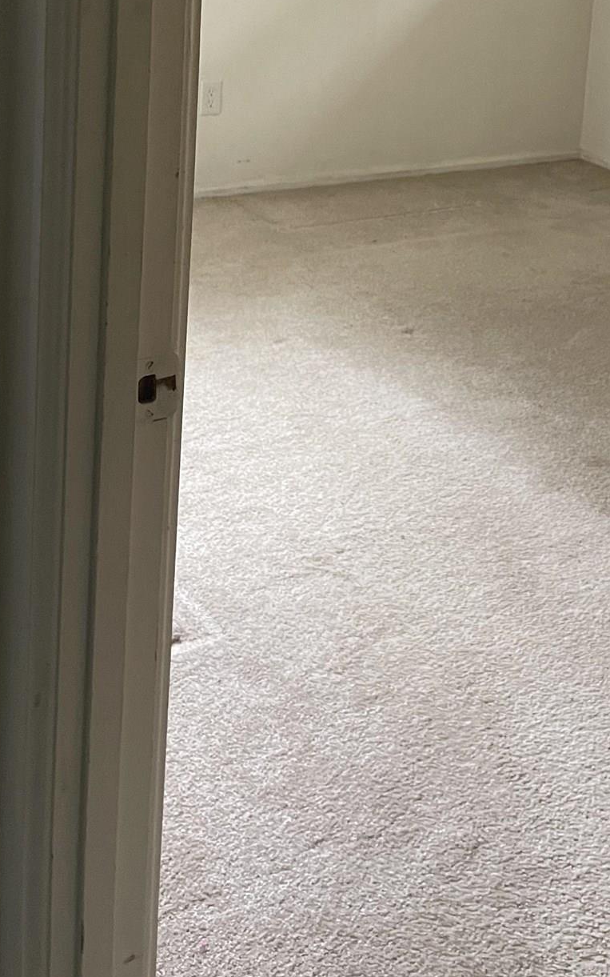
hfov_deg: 24.7
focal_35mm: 52
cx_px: 423
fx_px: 1383
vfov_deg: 36.2
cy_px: 79
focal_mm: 5.1
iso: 500
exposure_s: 1/60
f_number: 1.6
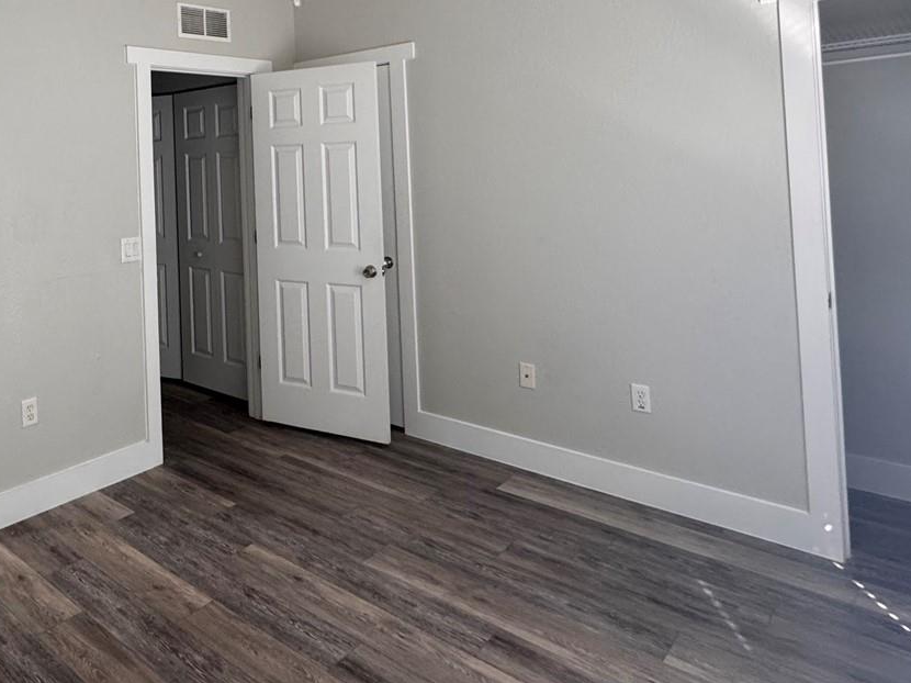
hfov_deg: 61.3
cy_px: 149
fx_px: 710
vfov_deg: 48.8
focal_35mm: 27
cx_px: 215
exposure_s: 1/99
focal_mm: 2.22
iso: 320
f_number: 2.2
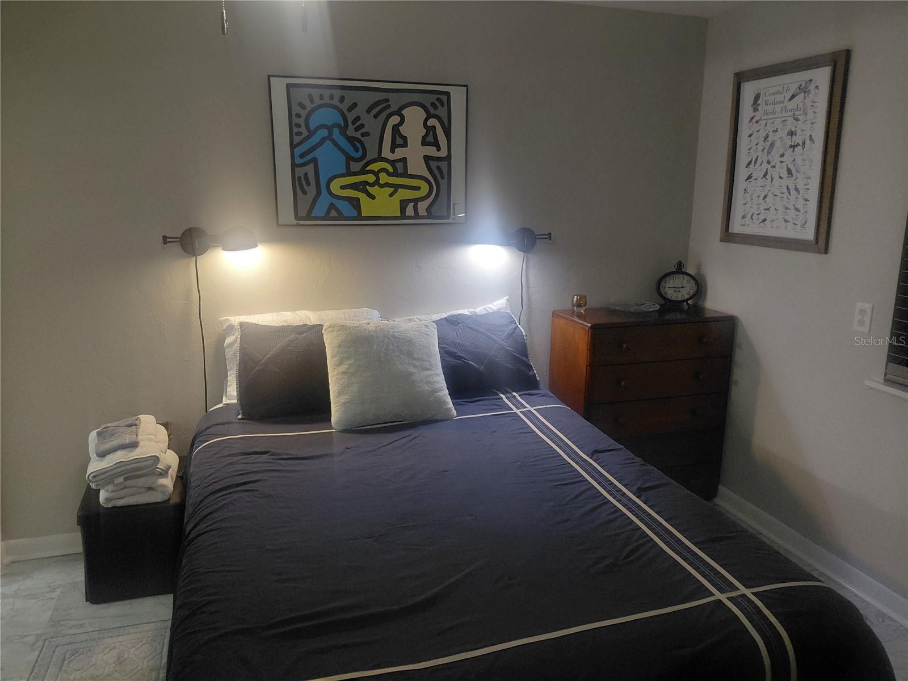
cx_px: 454
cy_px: 340
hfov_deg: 69.4
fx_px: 656
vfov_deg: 54.9
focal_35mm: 25
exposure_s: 1/60
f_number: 1.8
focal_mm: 4.69
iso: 200
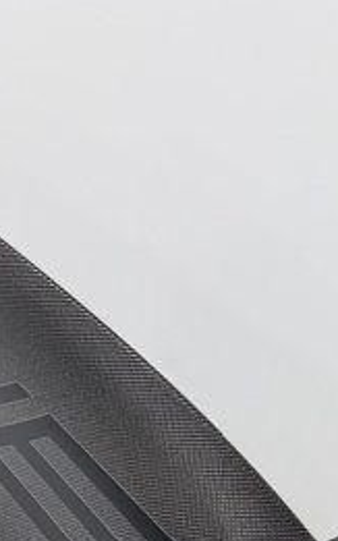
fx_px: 1475
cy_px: 574
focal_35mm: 100
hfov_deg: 10.2
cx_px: -618
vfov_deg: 20.0
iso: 64
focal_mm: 6.76
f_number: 1.78
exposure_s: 1/187
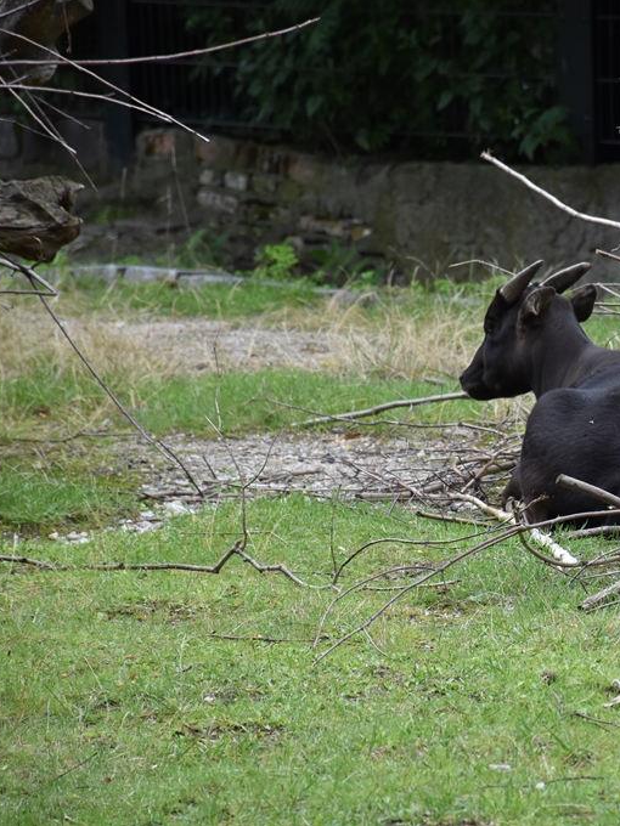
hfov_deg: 4.9
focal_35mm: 304
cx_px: 565
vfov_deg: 6.5
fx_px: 7260
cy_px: 412
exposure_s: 1/800
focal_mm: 140
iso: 800
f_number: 5.6
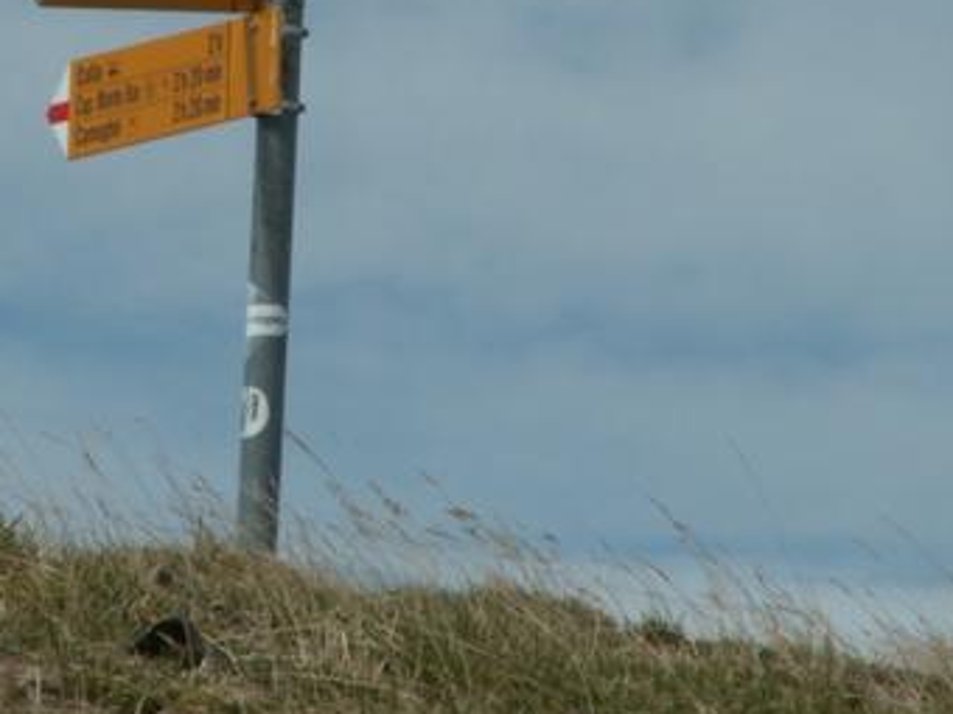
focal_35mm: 497
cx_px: 202
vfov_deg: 3.0
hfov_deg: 4.0
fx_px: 13683
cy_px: 162
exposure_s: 1/320
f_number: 8
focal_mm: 43.29
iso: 50
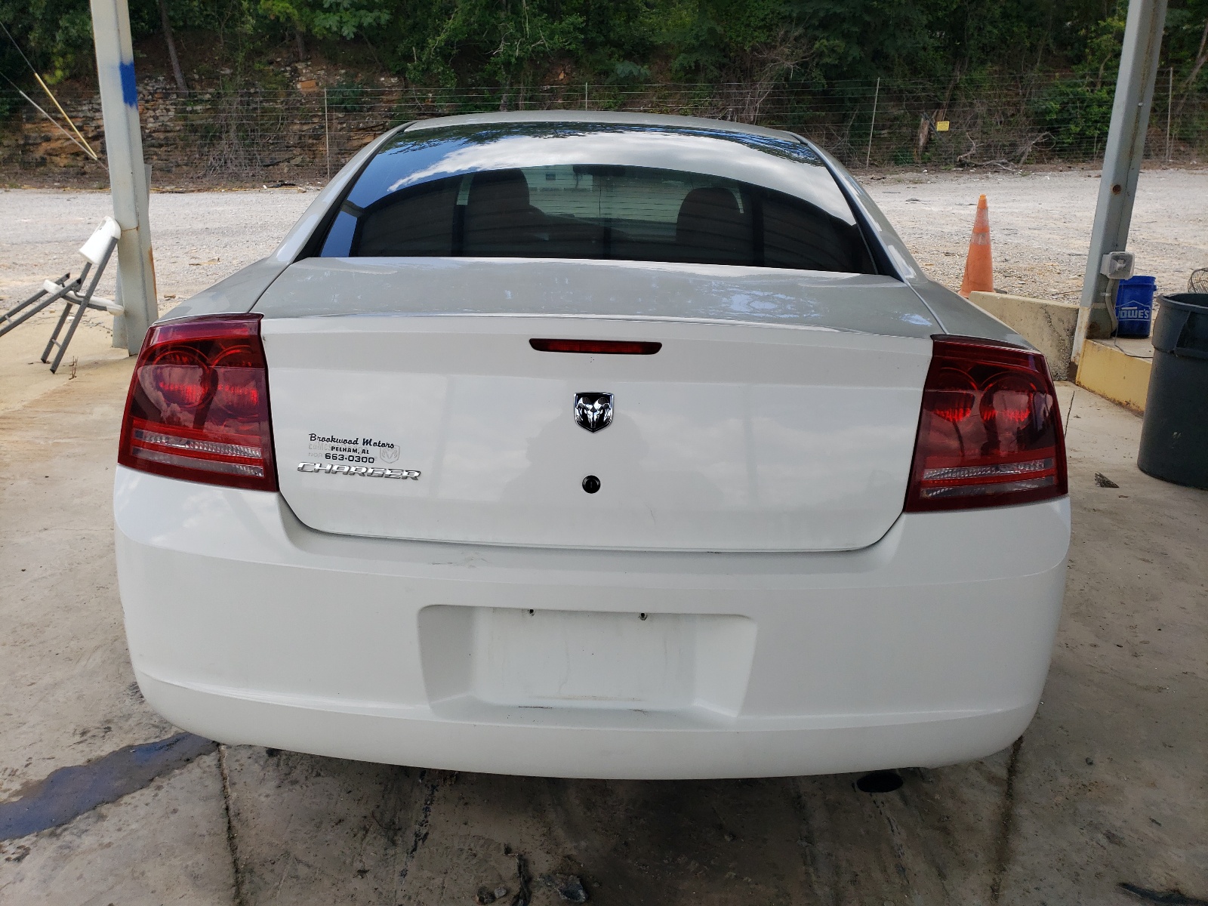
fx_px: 907
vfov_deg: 53.1
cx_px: 604
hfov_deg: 67.3
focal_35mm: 26
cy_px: 453
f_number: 1.5
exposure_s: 1/1429
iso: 50
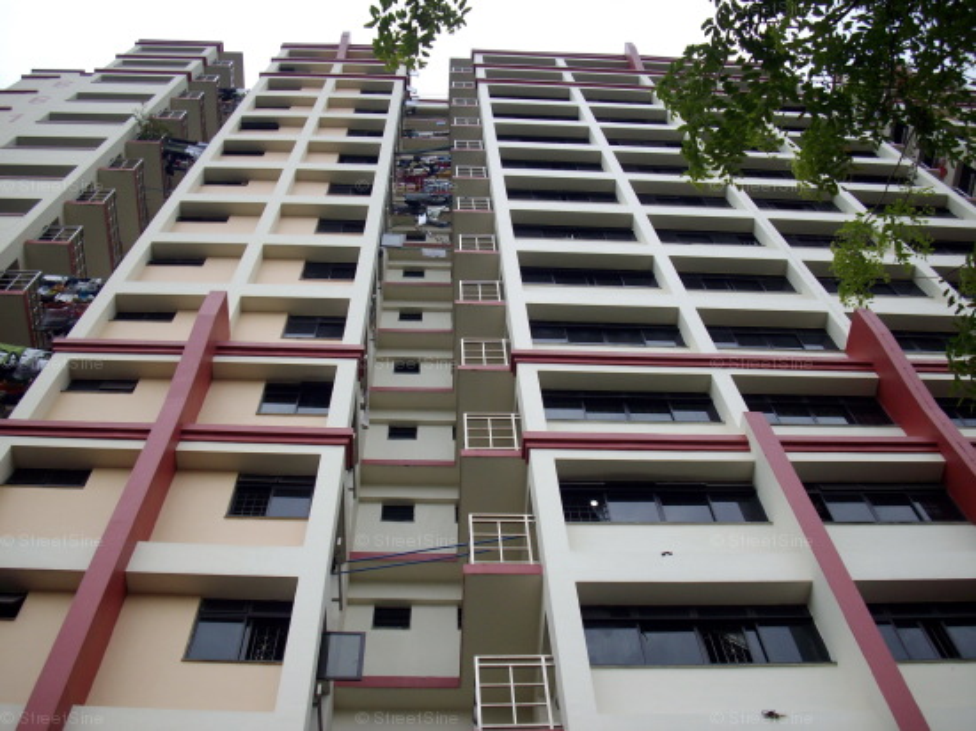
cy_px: 366
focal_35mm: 37
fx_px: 1043
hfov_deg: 50.2
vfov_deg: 38.6
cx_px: 488
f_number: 5.6
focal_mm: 6.2
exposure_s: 1/160
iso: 80
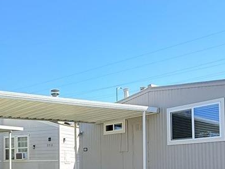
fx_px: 305
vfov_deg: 29.5
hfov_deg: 39.7
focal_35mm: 47
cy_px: 154
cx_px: 65
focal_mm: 2.22
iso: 50
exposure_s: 1/1464
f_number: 2.2
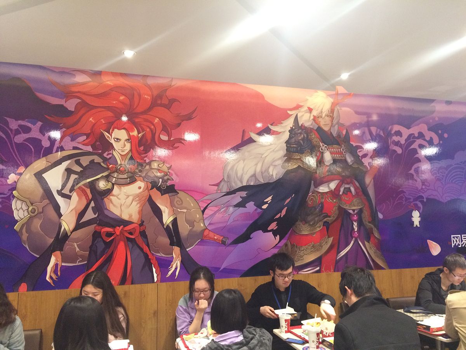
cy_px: 175
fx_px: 390
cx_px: 233
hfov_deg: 61.7
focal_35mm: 29
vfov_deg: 48.2
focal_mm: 4.15
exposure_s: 1/33
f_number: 2.2
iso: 320
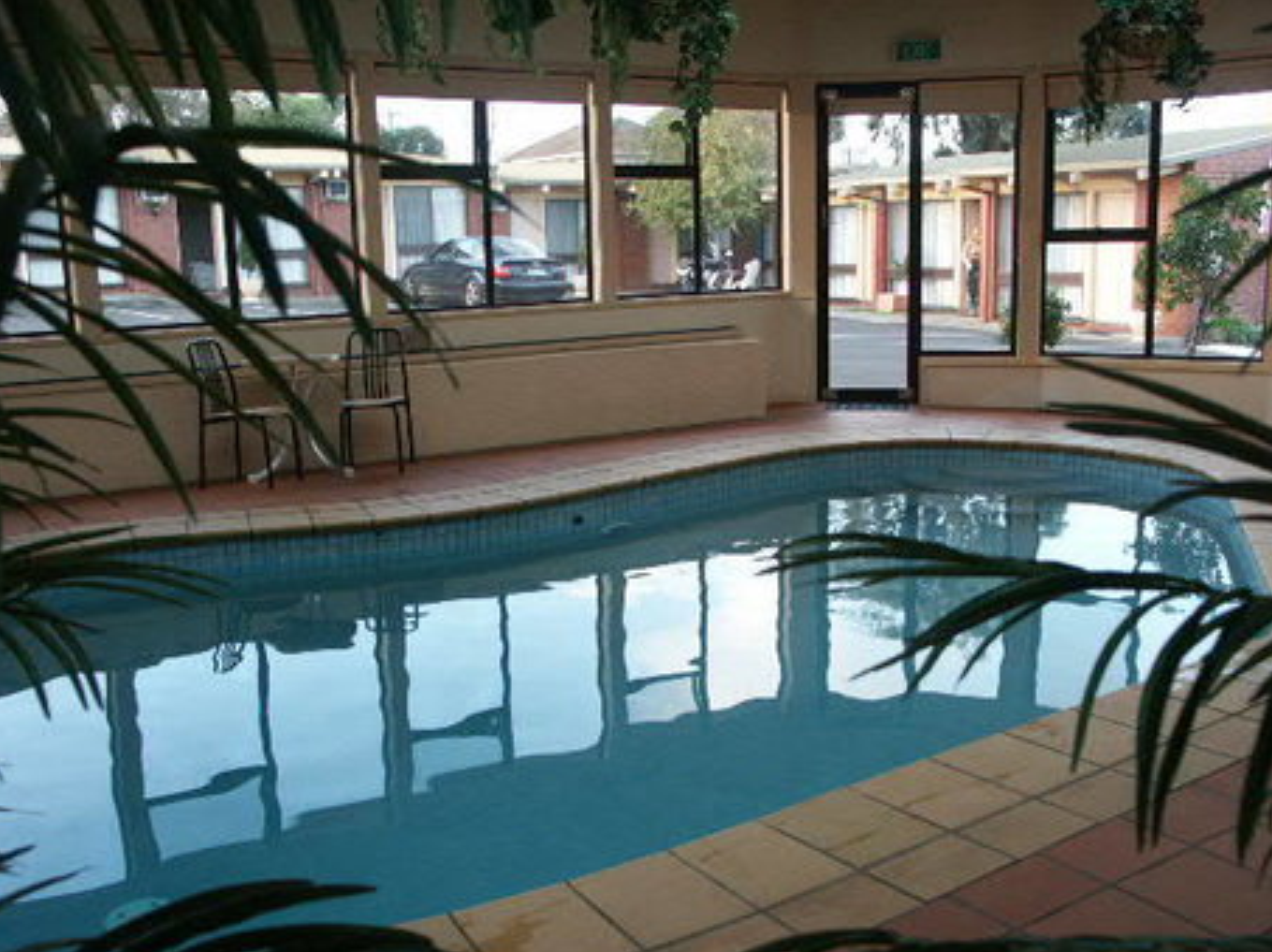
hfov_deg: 52.7
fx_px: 1285
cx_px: 646
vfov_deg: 40.6
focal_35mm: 35
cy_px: 500
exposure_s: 1/45
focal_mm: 8.71
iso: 100
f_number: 2.8
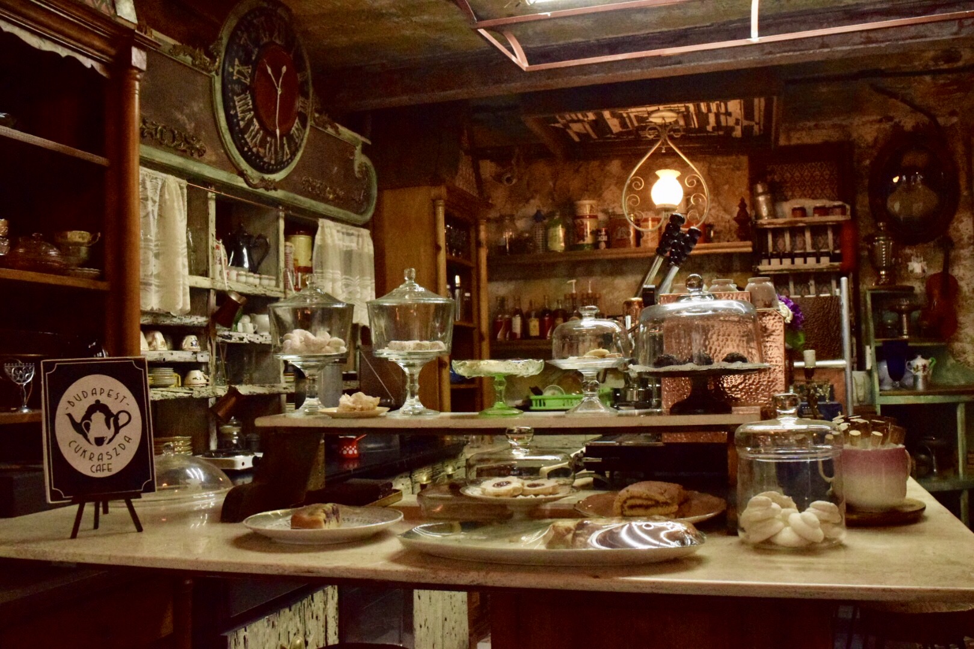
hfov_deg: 53.1
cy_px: 324
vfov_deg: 36.9
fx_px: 974
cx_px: 487
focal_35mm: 36
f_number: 7.1
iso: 12800
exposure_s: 1/640
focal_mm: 24
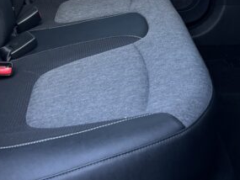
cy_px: -66
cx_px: 72
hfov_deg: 26.5
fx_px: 506
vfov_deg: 18.5
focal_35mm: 73
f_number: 1.5
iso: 100
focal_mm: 5.7
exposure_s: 1/121
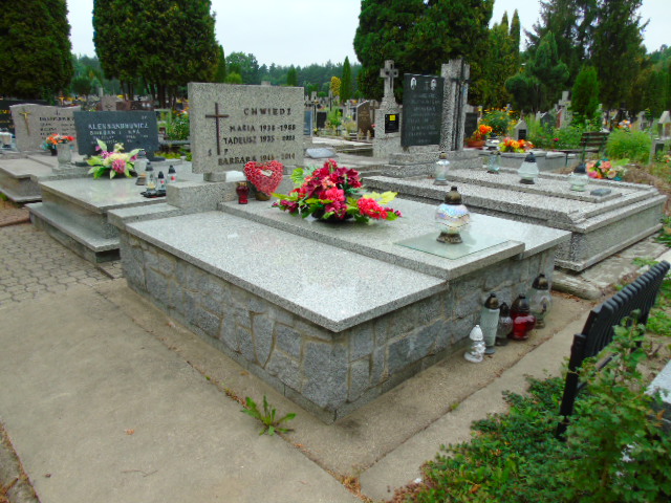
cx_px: 336
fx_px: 485
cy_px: 252
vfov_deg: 54.9
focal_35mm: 25
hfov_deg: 69.4
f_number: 3.4
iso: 80
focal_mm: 4.4
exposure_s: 1/160
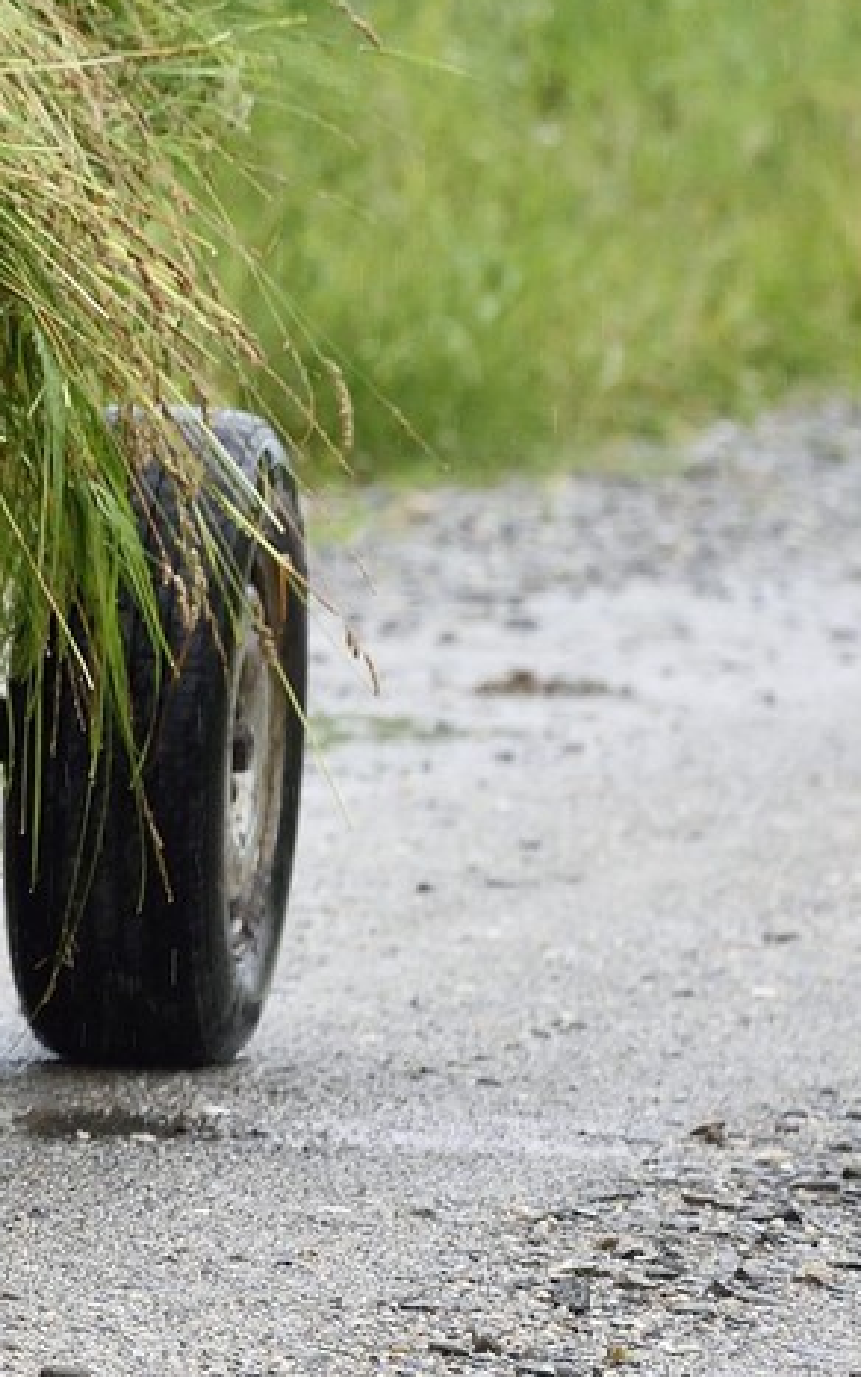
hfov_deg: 2.2
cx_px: -1463
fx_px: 22294
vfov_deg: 3.5
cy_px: -71
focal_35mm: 594
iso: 1600
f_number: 5
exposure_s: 1/250
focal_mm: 170
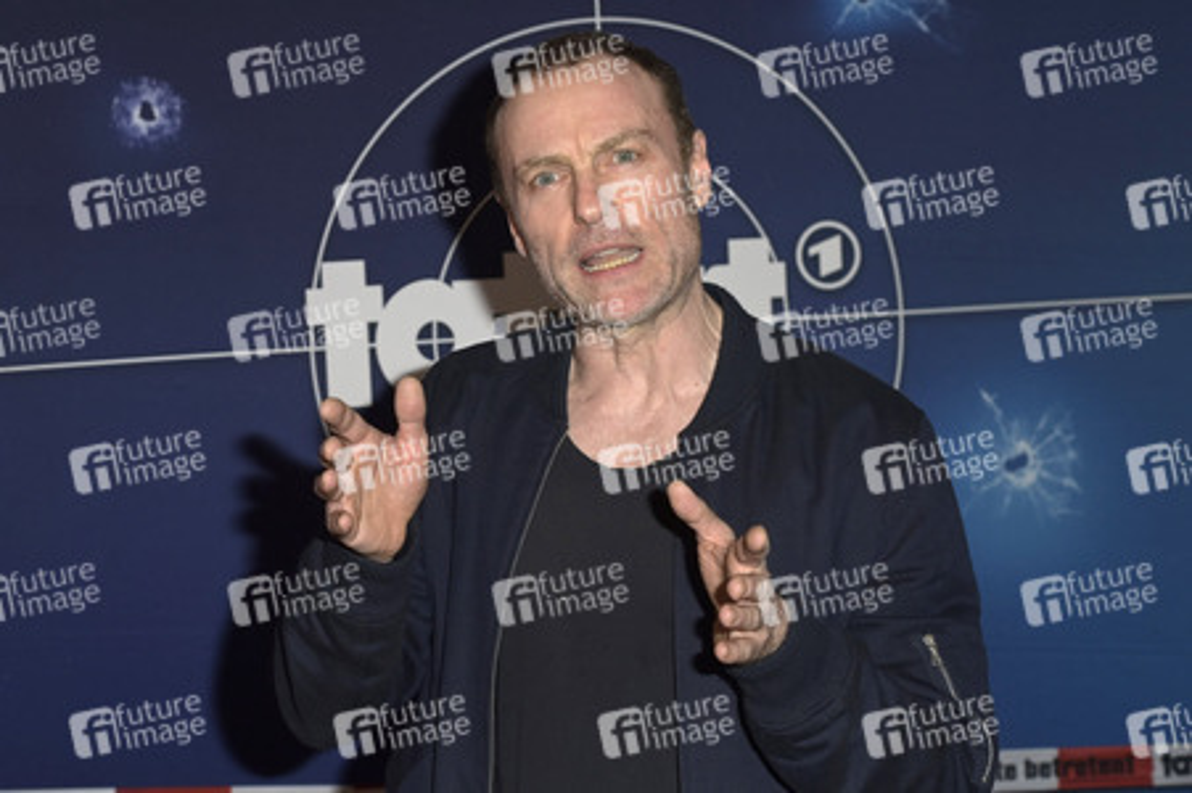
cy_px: 396
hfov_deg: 31.0
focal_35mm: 65
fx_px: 2151
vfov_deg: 20.9
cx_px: 596
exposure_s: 1/250
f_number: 5.6
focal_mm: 65
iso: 640
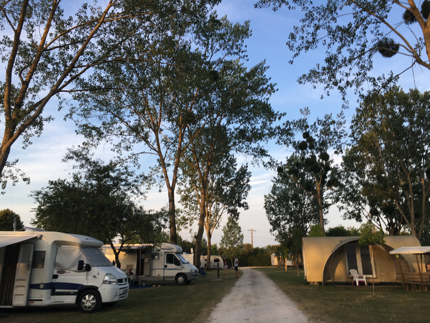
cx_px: 215
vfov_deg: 48.2
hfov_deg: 61.7
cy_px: 162
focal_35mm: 29
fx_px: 360
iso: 25
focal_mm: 4.15
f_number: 2.2
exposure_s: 1/133
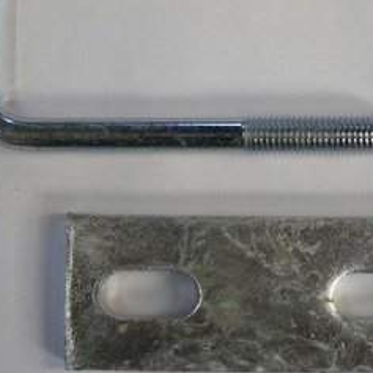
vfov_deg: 25.6
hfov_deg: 25.6
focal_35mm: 67
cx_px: 257
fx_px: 817
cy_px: 131
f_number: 2.8
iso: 200
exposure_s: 1/50
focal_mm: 6
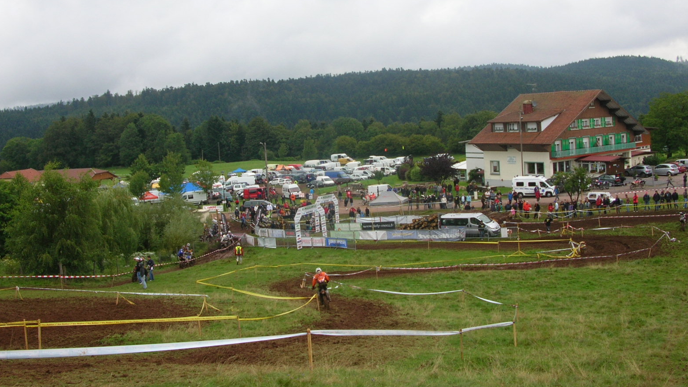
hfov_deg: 51.6
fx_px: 712
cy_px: 159
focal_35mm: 39
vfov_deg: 30.4
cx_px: 348
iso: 50
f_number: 5.6
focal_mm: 5.8
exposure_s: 1/130
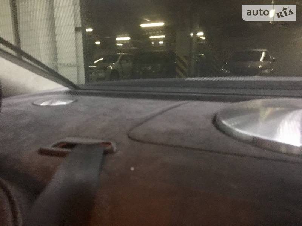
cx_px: 151
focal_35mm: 29
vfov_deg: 48.2
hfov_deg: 61.7
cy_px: 113
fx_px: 253
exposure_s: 1/4
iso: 200
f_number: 2.2
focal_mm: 4.2
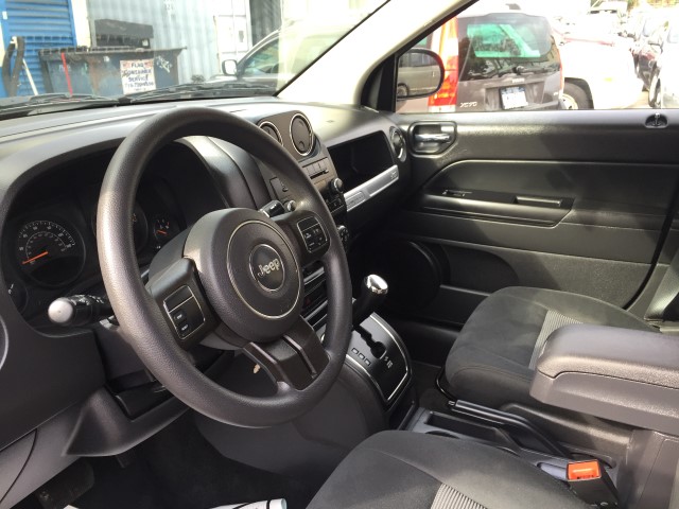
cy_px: 254
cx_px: 340
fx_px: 569
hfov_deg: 61.7
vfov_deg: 48.2
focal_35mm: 29
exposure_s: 1/120
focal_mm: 4.15
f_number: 2.2
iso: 50
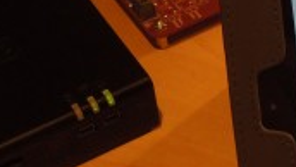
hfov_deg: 12.6
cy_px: 69
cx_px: 401
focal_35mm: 164
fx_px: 1288
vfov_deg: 7.4
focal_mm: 9.8
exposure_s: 1/30
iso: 400
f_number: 4.2
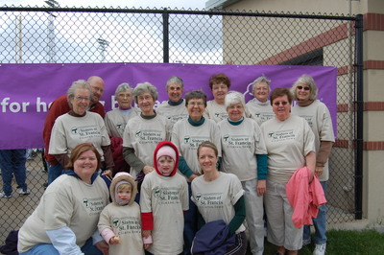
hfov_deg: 55.1
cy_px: 128
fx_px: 368
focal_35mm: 34
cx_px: 192
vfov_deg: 38.3
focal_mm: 23
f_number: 7.1
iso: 200
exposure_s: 1/200
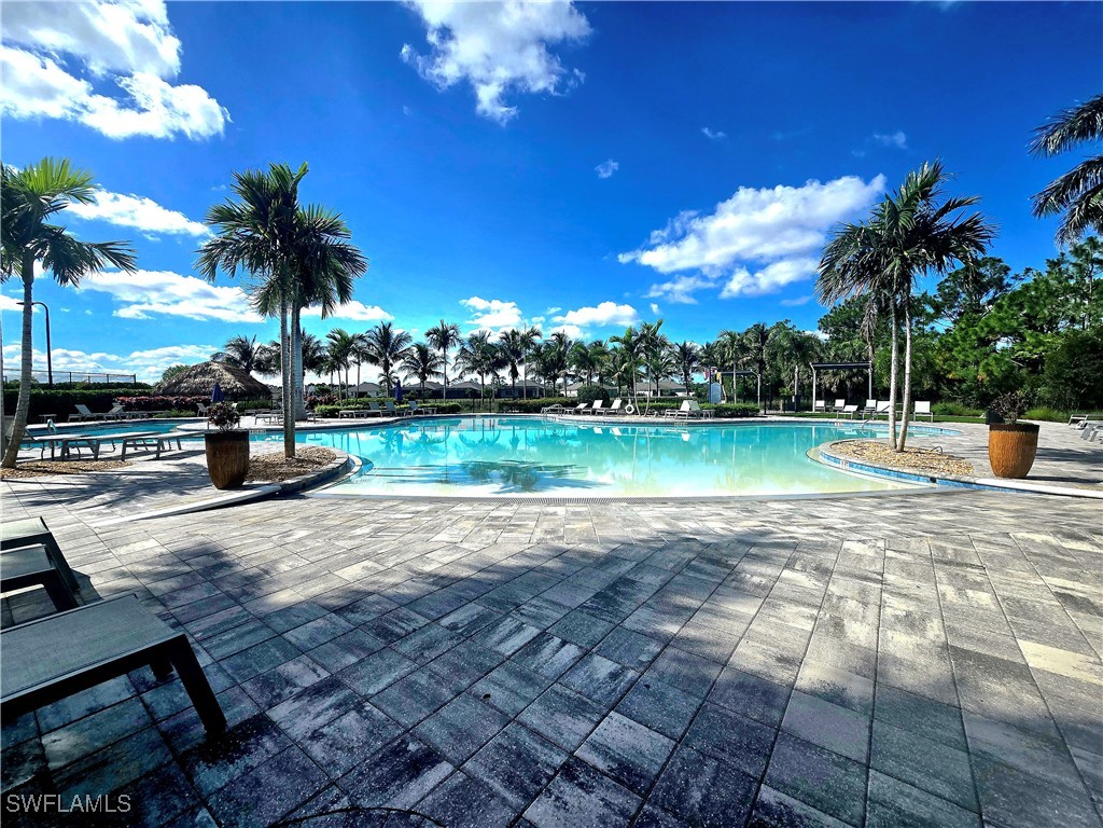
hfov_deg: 106.2
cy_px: 414
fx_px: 414
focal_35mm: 13
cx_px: 552
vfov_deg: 89.9
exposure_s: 1/5000
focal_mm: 2.2
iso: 50
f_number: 2.2
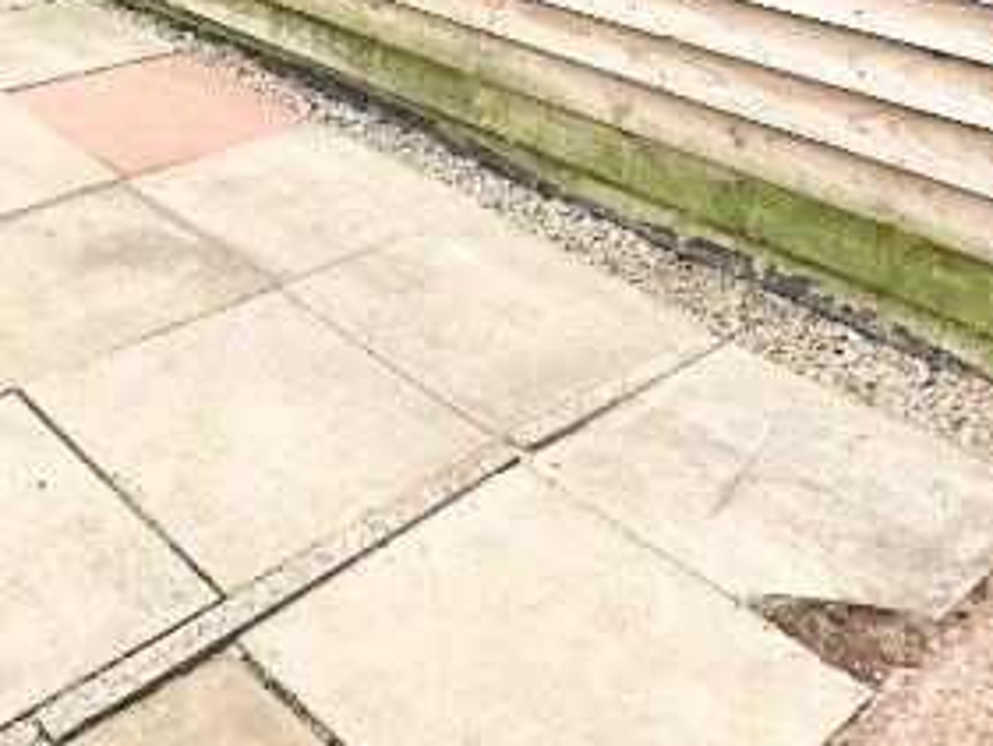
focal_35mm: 51
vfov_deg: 22.9
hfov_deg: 36.2
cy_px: -385
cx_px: 198
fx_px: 1464
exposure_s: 1/365
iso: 40
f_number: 2.2
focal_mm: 2.22
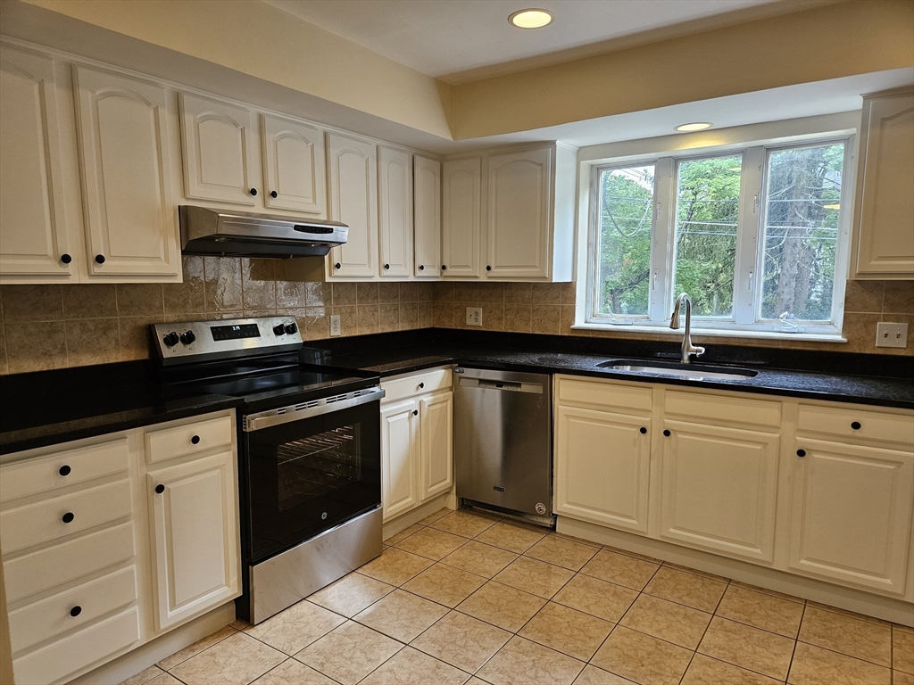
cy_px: 342
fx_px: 607
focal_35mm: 23
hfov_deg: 73.9
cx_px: 457
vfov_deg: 58.9
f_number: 1.8
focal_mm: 5.4
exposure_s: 1/120
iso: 160
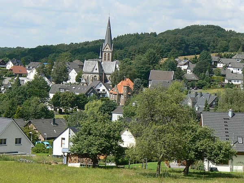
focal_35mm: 112
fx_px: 789
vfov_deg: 13.2
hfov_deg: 17.6
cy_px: 92
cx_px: 122
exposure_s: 1/500
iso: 80
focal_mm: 13.7
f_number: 5.6
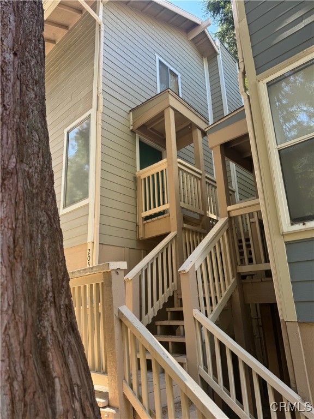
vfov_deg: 71.6
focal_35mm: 24
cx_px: 157
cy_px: 210
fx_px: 290
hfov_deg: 56.8
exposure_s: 1/135
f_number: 1.78
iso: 50
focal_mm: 6.76
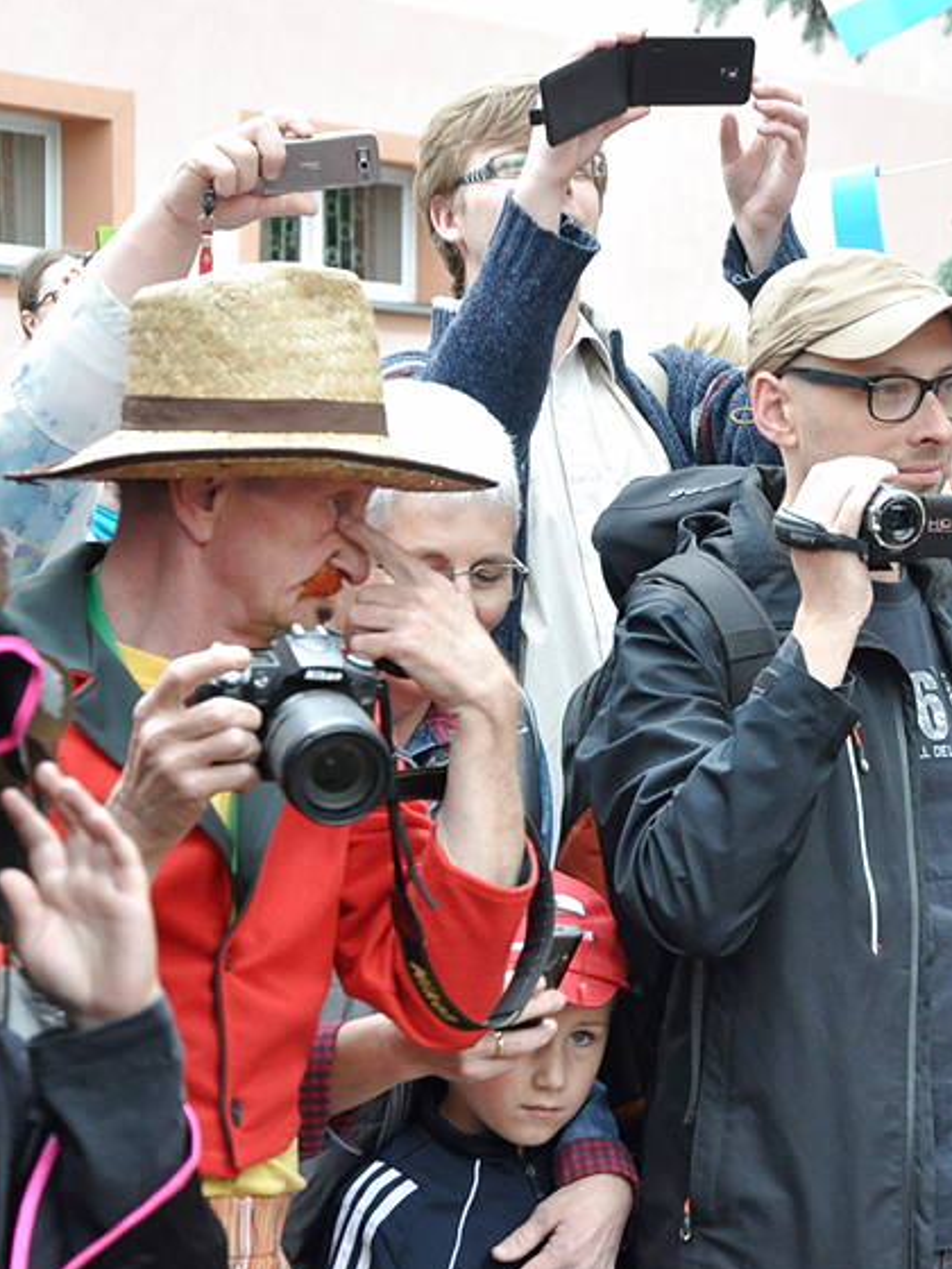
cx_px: 814
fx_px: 3850
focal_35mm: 105
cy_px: 636
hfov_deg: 14.0
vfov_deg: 18.7
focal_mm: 48
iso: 1250
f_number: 6.3
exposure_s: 1/250
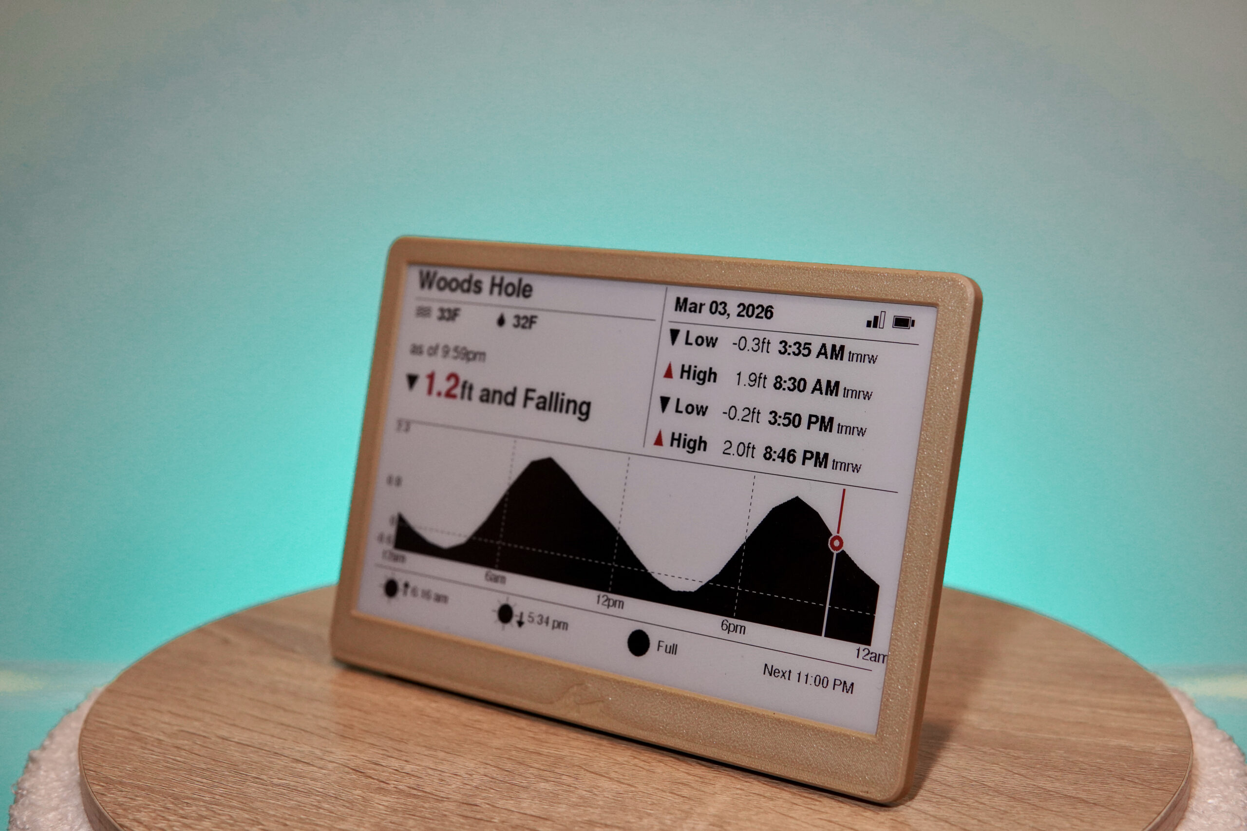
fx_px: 1559
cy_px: 416
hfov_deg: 43.6
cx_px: 624
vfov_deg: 29.9
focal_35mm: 45
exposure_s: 1/160
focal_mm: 30
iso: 1600
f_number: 4
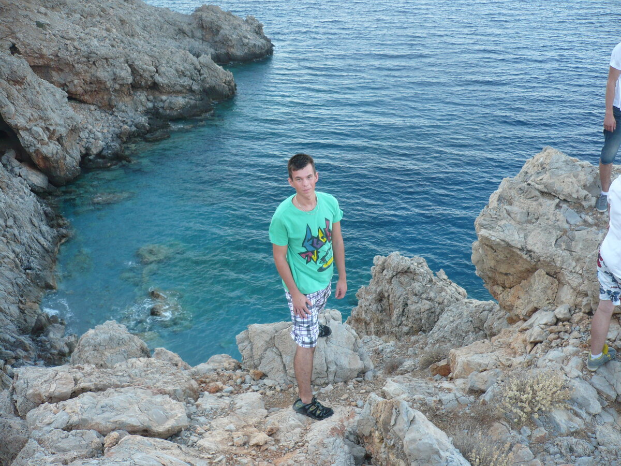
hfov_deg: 52.6
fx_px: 628
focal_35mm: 35
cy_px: 233
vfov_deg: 40.7
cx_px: 310
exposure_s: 1/100
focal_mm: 5.8
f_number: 2.8
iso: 100
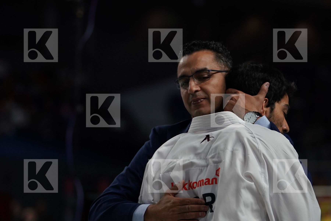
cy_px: 110
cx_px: 166
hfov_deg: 11.9
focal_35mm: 172
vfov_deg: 8.0
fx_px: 1581
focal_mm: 115
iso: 1000
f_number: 2.8
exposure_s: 1/1000
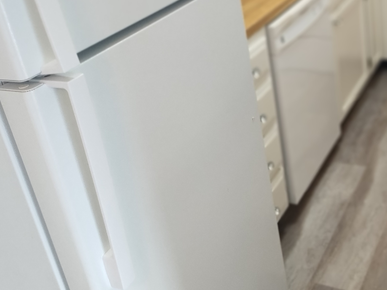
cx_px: 237
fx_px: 526
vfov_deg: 30.6
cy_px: 89
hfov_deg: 40.2
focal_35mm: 47
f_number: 1.7
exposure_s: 1/30
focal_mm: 4.71
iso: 372
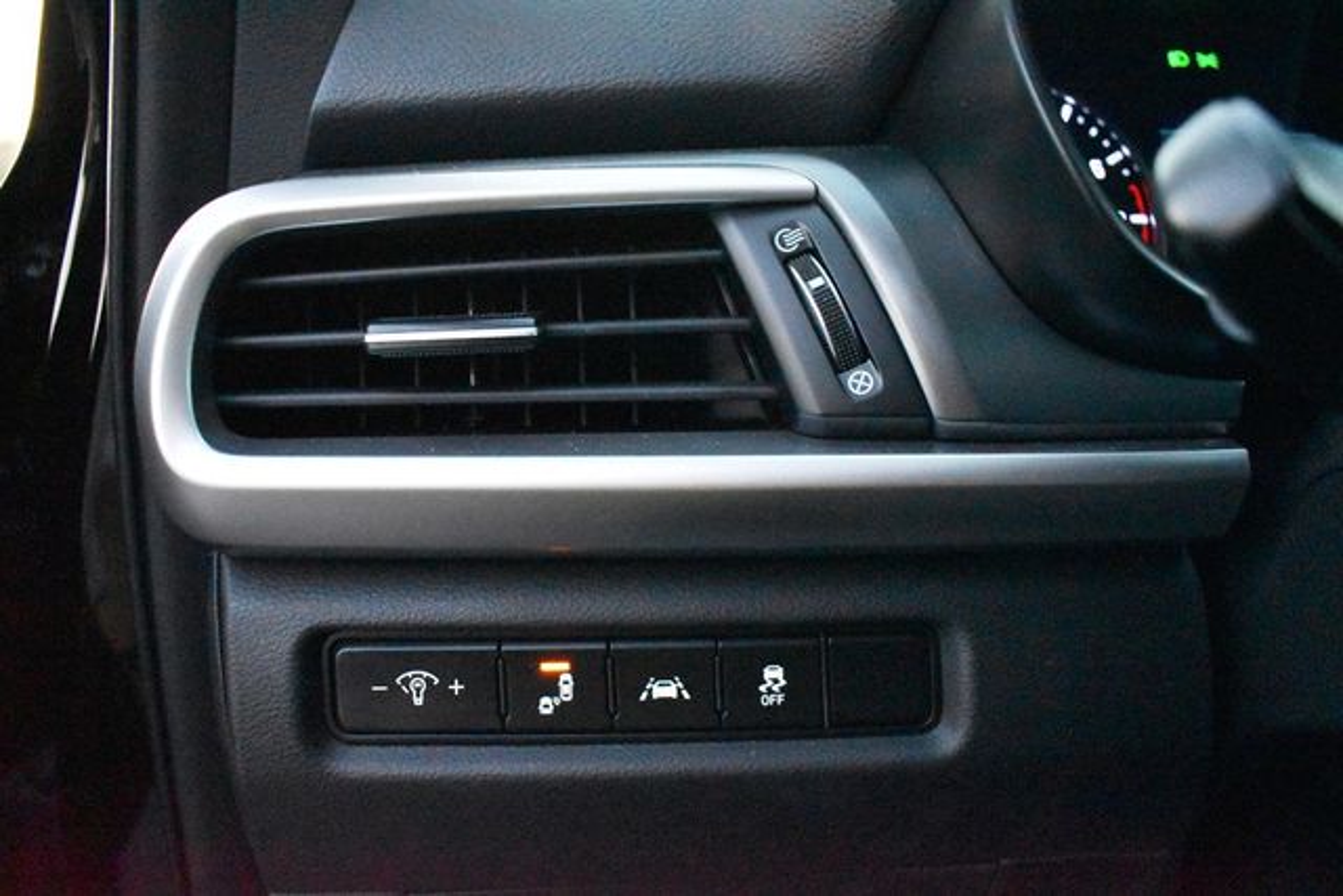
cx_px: 672
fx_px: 1007
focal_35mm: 27
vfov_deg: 48.0
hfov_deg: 67.4
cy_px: 448
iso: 11400
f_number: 3.5
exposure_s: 1/125
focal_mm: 18
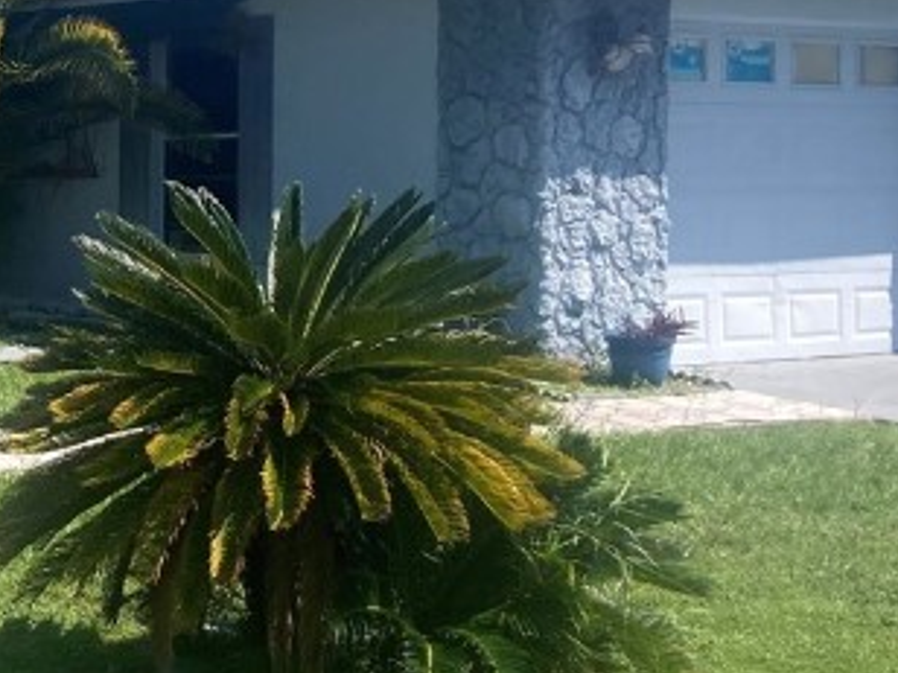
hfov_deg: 20.2
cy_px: 259
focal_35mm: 93
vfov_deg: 15.9
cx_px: -82
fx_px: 2413
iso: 20
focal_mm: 3.99
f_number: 1.8
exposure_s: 1/1548
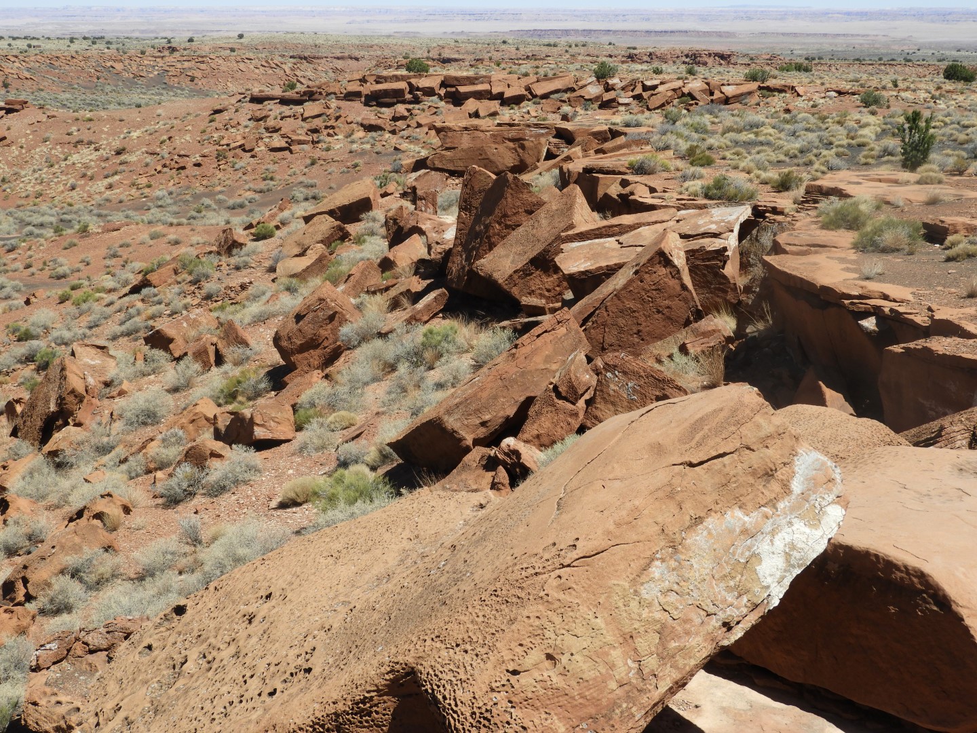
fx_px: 1693
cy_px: 366
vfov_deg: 24.4
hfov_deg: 32.2
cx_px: 488
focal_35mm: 60
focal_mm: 10.7
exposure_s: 1/800
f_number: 4.2
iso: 100
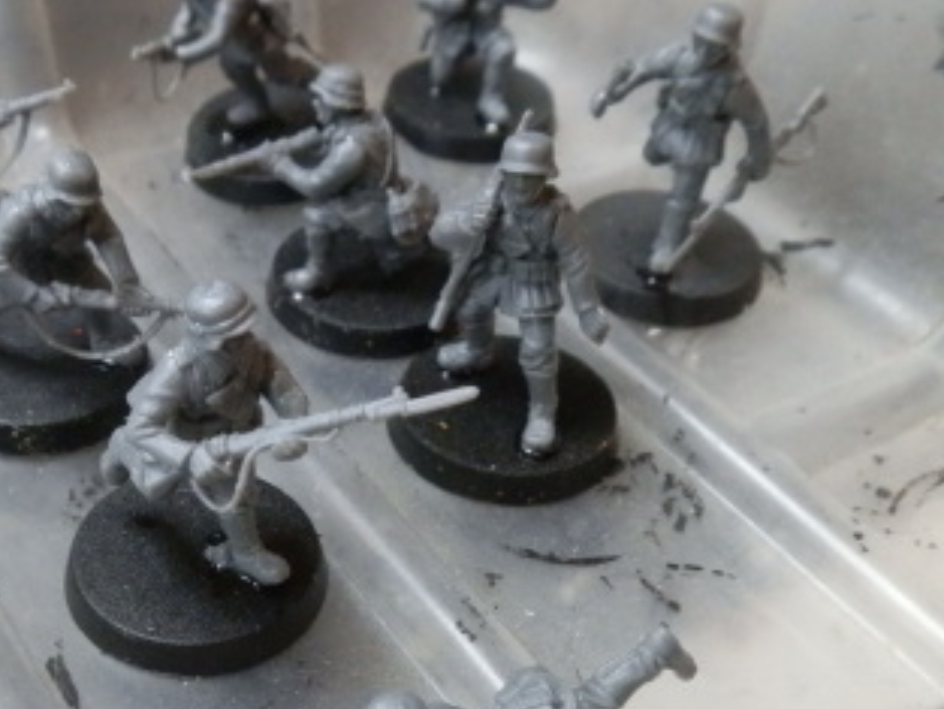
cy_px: 555
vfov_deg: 29.7
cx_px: 311
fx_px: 1309
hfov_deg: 39.2
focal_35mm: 48
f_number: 3.1
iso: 400
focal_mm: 5
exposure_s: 1/100
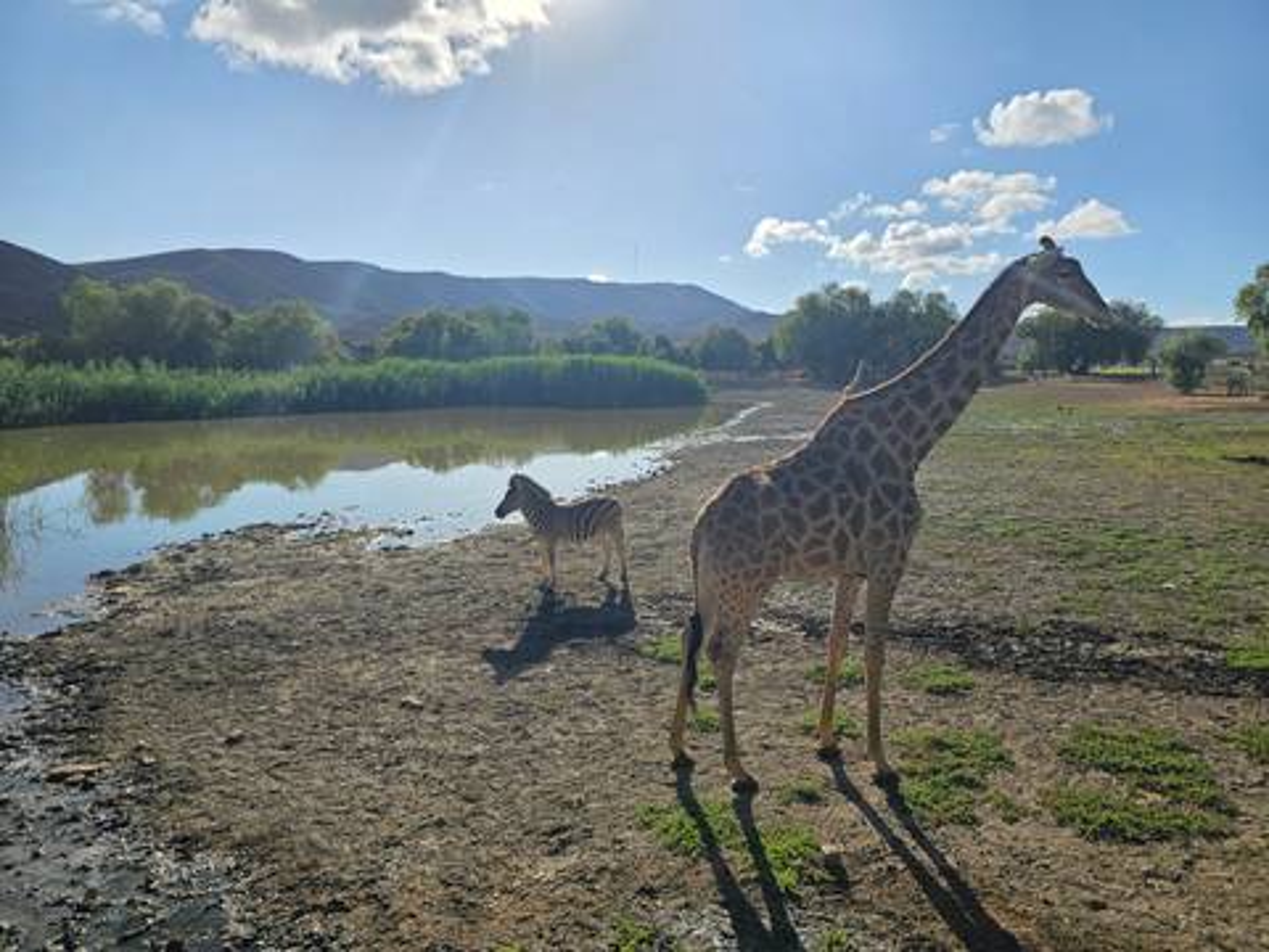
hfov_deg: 73.9
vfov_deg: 58.9
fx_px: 843
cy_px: 476
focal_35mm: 23
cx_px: 634
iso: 12
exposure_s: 1/1789
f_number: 1.7
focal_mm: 6.3
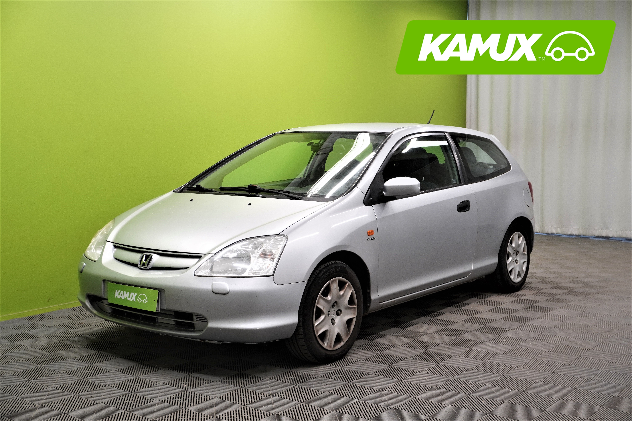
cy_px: 210
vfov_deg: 29.9
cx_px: 316
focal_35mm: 45
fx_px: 790
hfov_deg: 43.6
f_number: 9
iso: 320
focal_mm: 30
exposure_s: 1/13
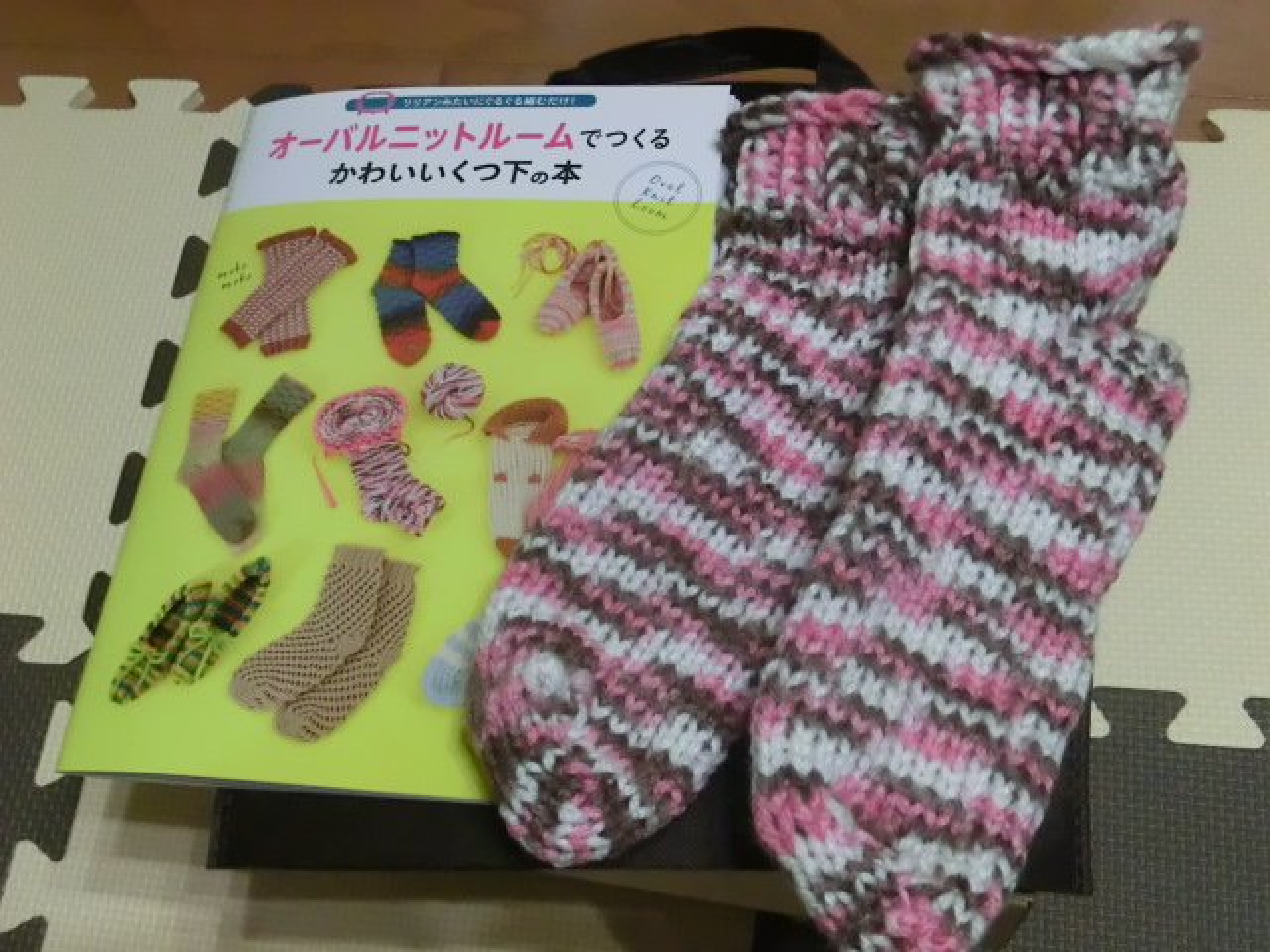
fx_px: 1871
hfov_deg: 37.5
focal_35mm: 51
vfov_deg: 28.6
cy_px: 476
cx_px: 635
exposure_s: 1/40
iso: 800
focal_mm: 9.09
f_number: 4.4
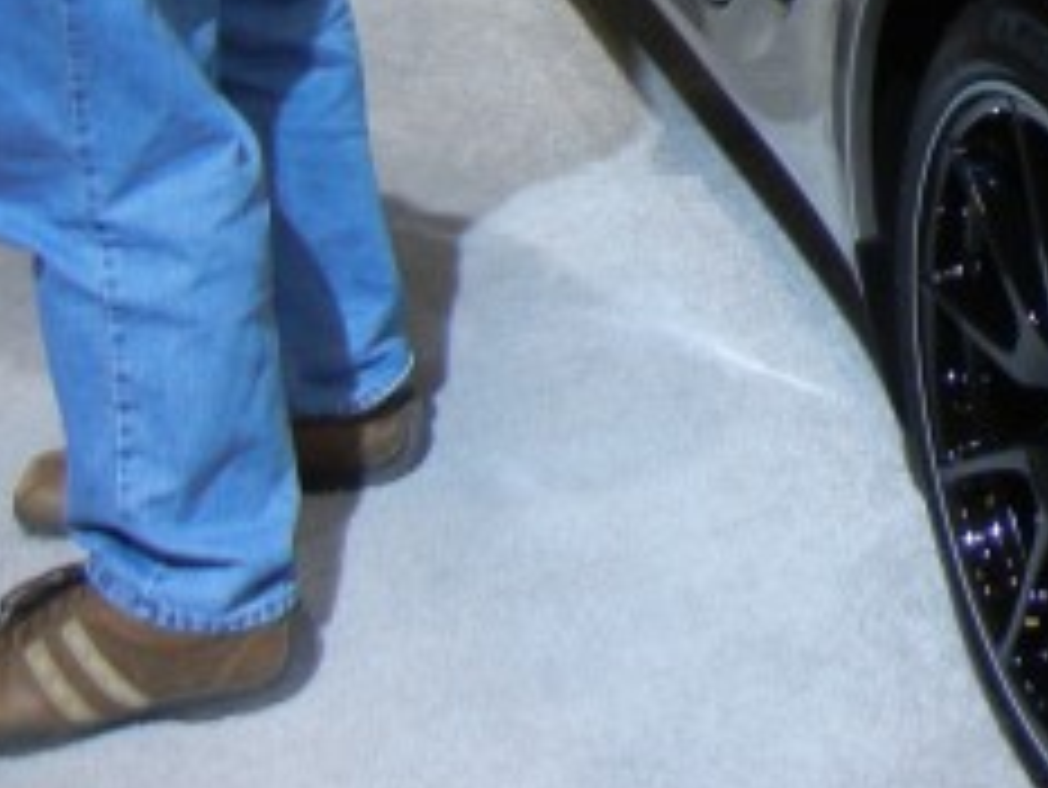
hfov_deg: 17.1
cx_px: 1615
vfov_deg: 13.6
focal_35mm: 103
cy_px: -360
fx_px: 3120
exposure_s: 1/117
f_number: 3.5
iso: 160
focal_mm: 5.4
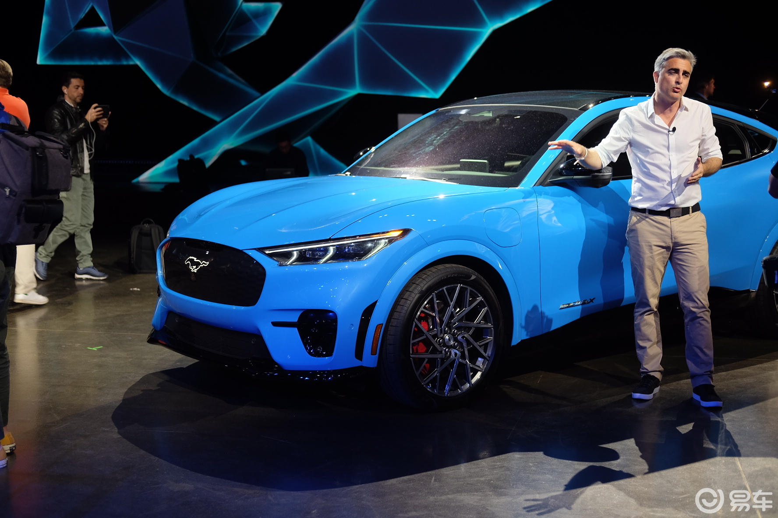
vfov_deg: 25.5
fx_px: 1145
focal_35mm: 53
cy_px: 259
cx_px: 389
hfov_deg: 37.5
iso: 400
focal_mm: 35
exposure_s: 1/70
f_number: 2
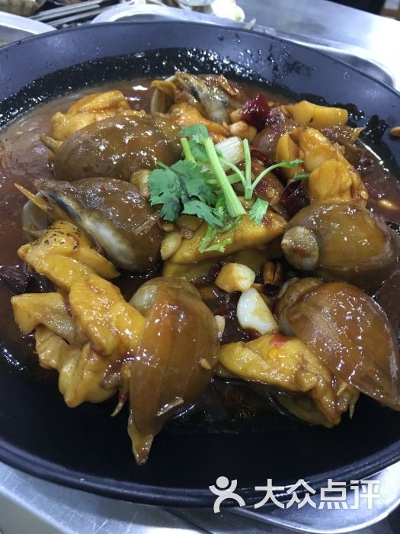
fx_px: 447
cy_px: 267
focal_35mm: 29
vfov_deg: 61.7
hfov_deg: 48.2
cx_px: 200
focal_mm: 4.15
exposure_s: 1/17
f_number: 2.2
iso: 320
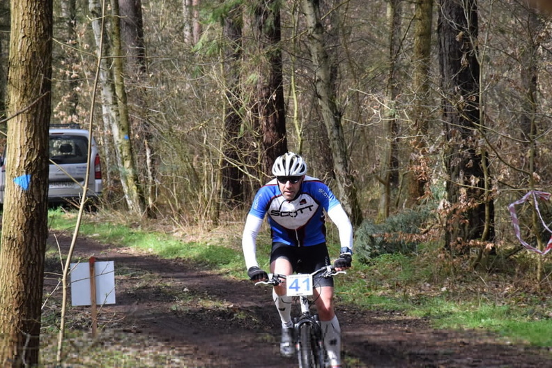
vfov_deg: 8.7
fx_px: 2415
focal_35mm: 158
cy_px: 184
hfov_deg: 13.0
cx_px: 276
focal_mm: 105
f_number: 8
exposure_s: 1/2000
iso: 4000
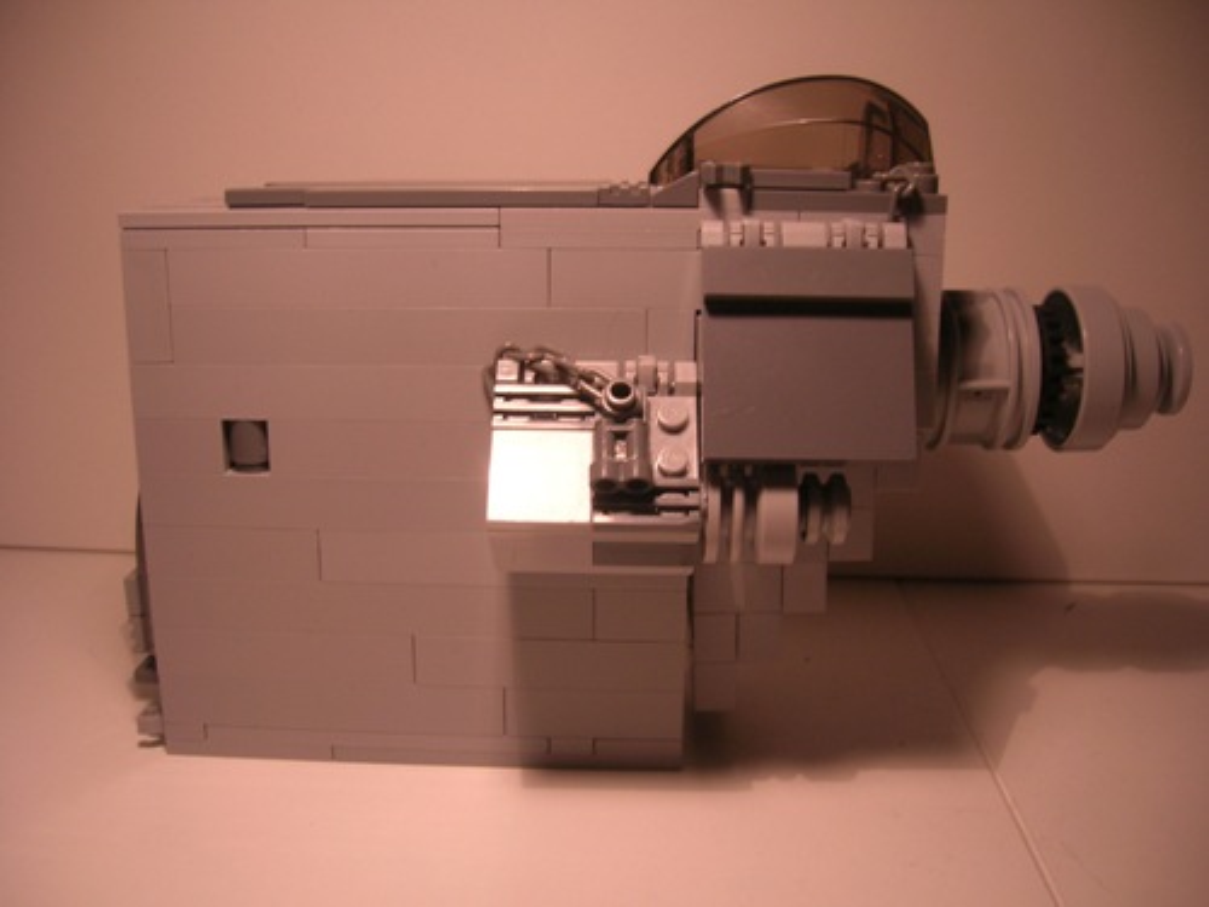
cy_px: 454
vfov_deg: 41.8
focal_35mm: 34
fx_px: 1187
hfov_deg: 54.0
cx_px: 604
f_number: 2.9
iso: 50
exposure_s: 1/68.4
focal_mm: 5.7
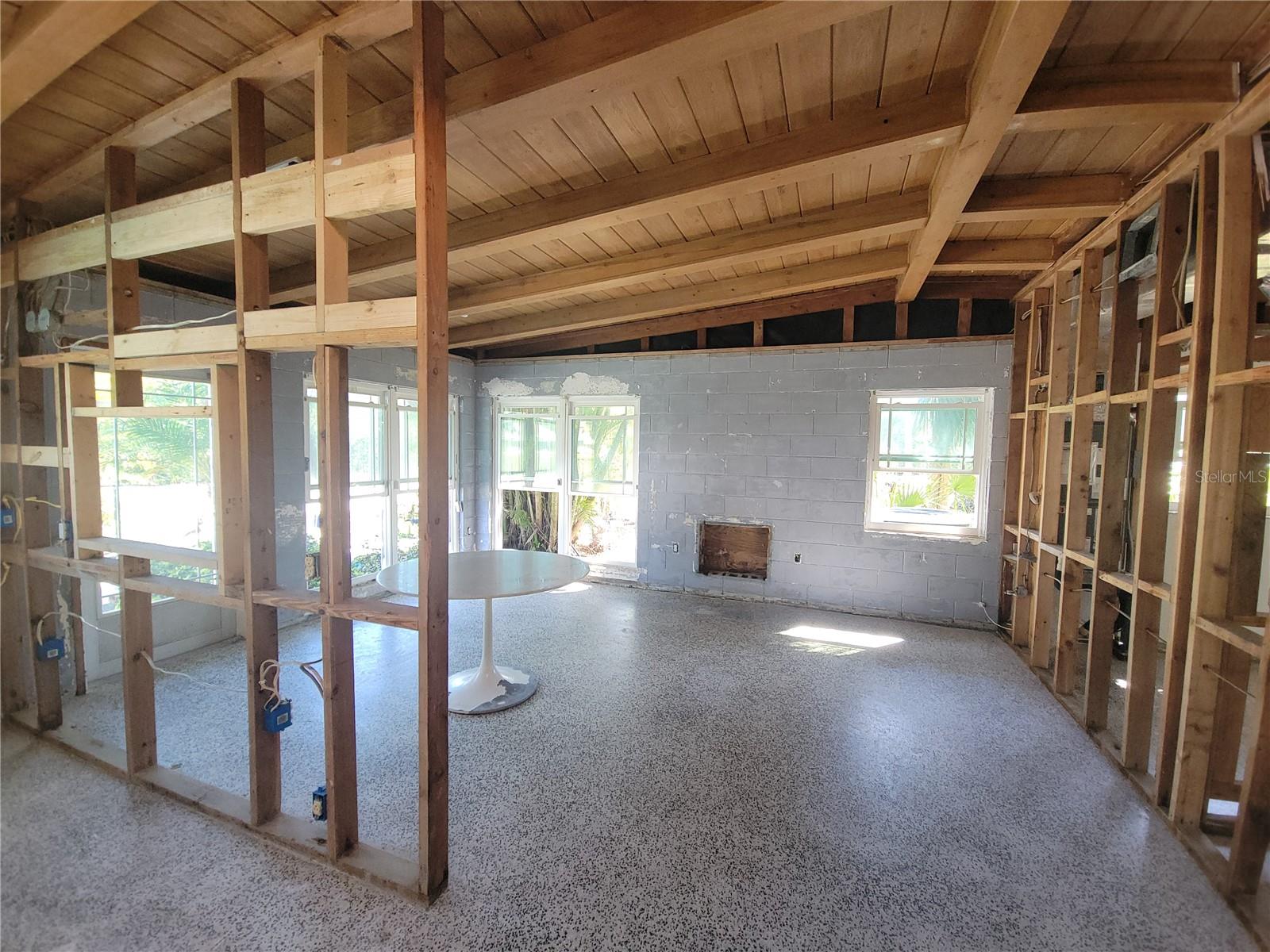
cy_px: 476
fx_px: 477
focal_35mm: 13
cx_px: 635
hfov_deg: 106.2
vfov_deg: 89.9
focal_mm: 2.2
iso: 160
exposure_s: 1/60
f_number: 2.2
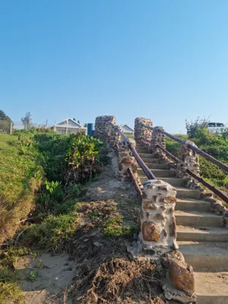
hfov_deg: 51.4
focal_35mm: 27
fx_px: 237
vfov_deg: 65.3
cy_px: 152
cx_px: 114
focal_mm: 5.9
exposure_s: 1/628
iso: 25
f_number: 2
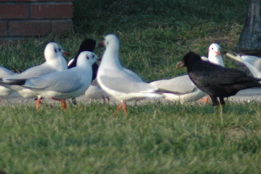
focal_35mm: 1138
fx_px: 8245
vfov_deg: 1.2
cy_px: 50
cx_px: 88
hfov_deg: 1.8
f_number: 5.6
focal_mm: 300
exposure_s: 1/1600
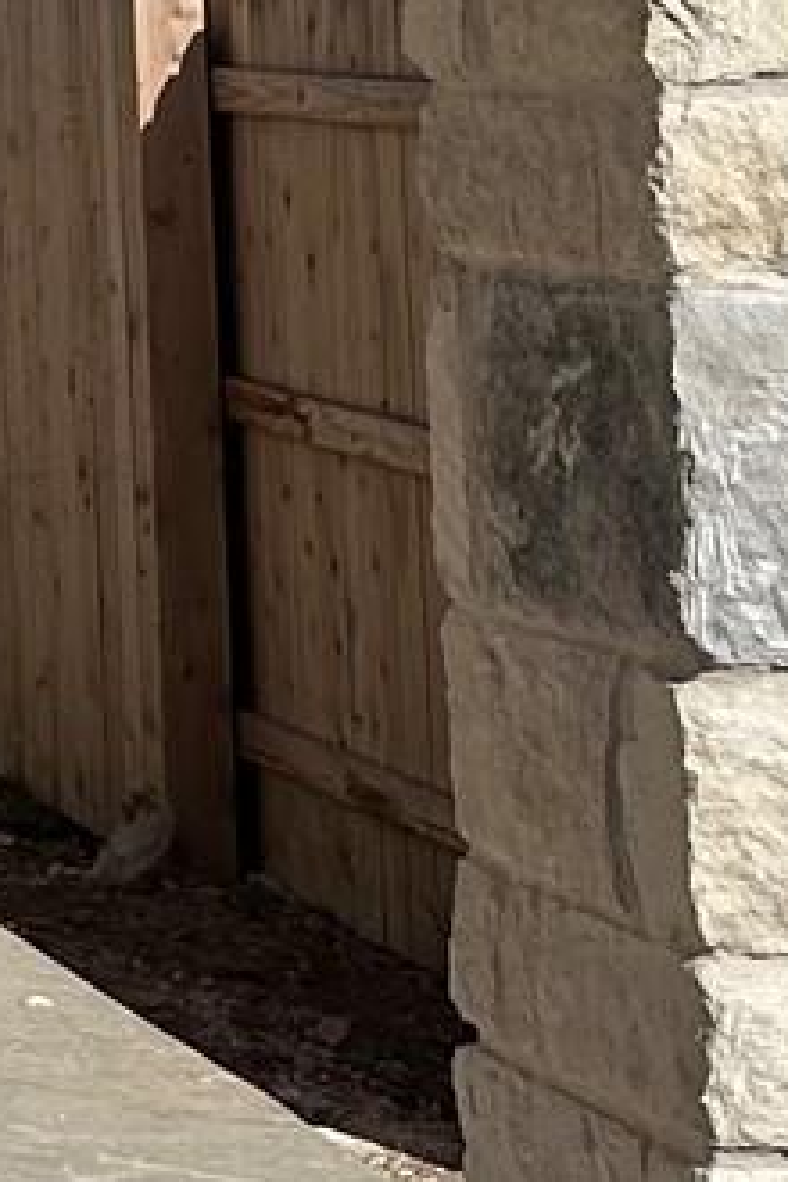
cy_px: -519
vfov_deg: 12.7
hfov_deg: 8.0
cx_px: -1282
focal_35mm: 155
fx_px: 5089
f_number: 1.78
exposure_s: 1/13699
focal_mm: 6.86
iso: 80
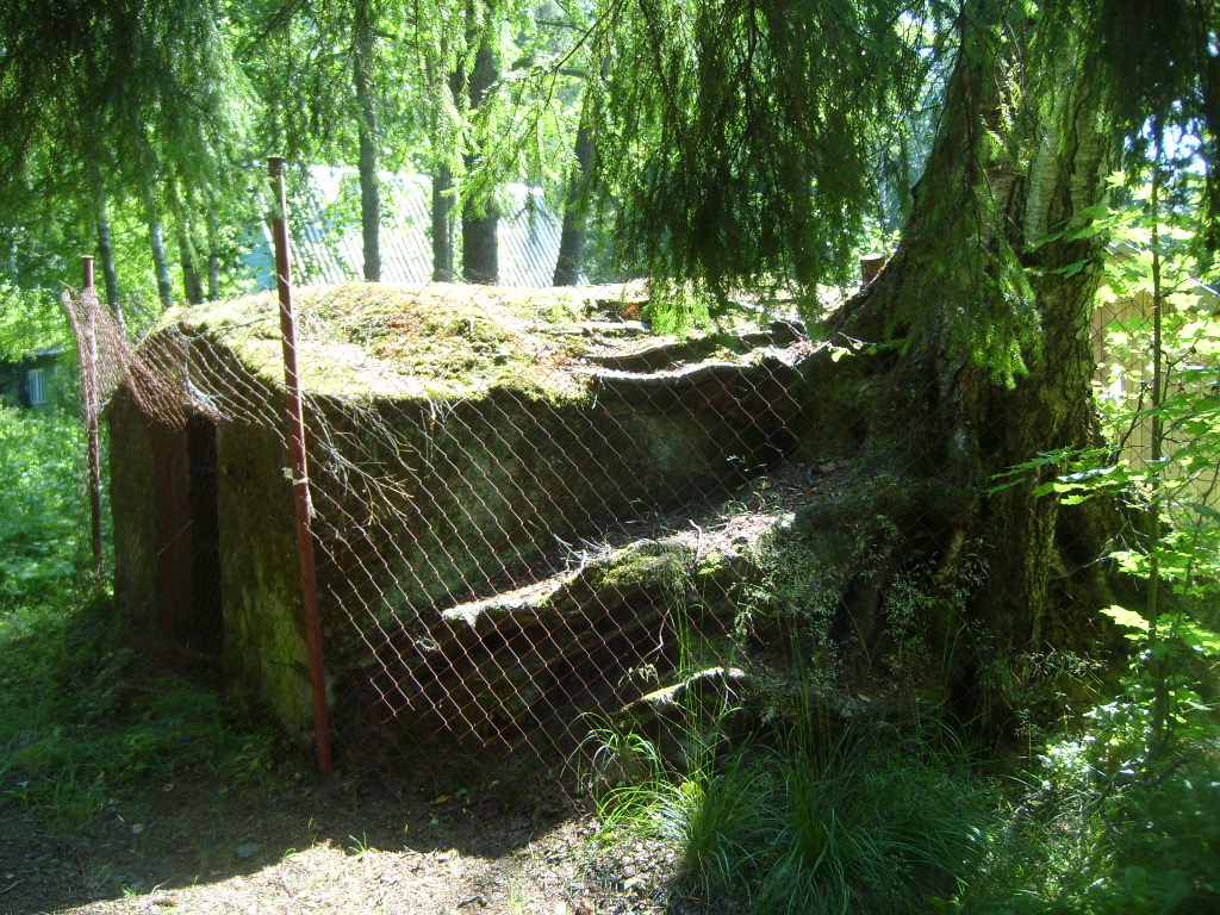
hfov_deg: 52.6
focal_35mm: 35
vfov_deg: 40.7
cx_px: 610
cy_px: 458
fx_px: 1234
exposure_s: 1/114
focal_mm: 5.8
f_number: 2.8
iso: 50
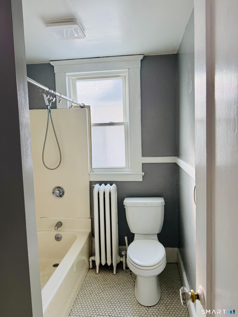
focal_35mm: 24
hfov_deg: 56.8
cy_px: 158
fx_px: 220
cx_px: 119
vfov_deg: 71.6
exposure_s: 1/233
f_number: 1.78
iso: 125
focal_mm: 6.76
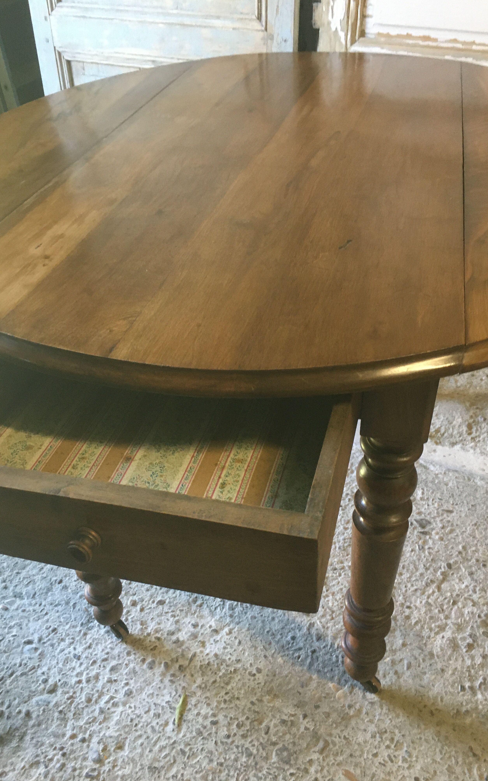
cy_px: 393
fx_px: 660
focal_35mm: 31
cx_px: 241
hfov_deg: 40.6
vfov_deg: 61.2
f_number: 2.2
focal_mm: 4.15
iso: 200
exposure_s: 1/33
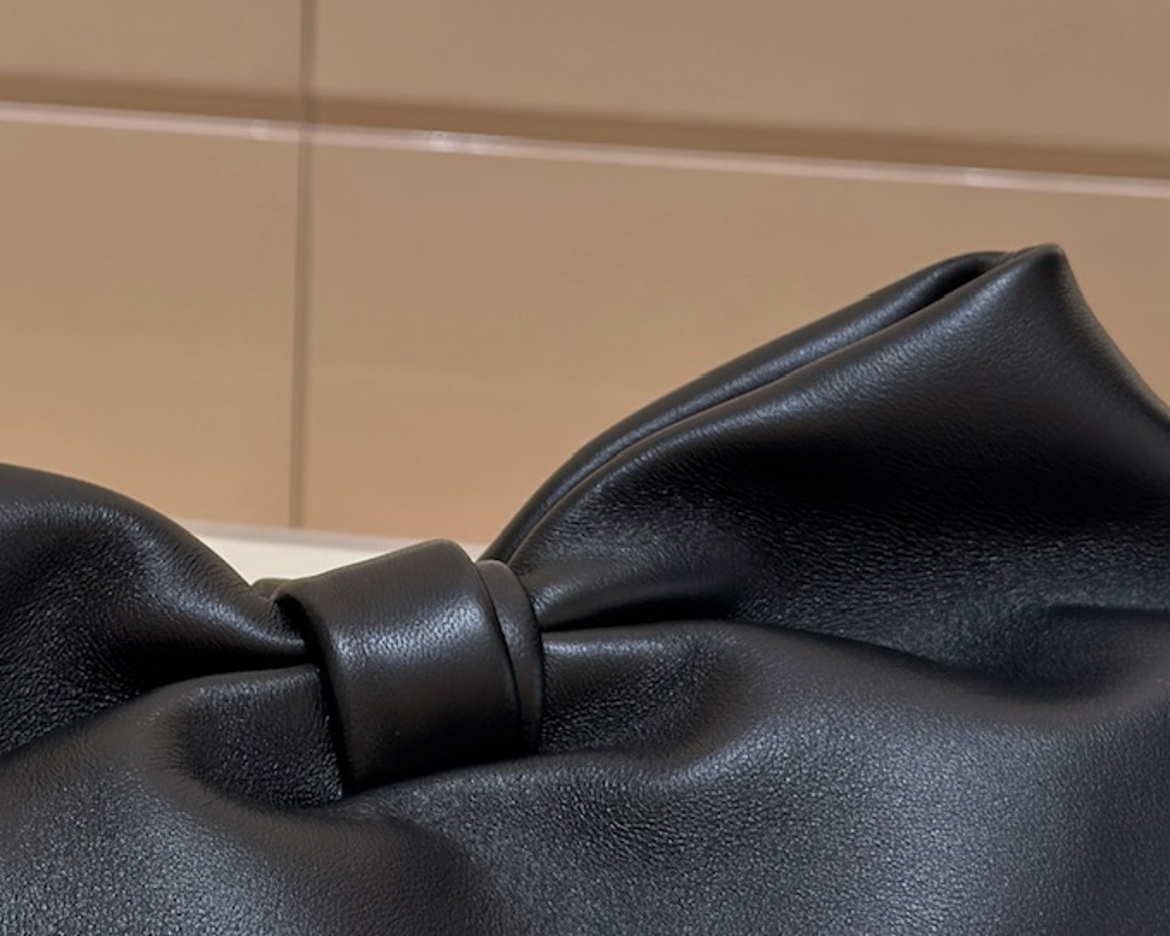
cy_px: 407
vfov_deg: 14.9
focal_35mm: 103
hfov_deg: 18.6
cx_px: 400
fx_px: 3566
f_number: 1.78
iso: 50
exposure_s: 1/121
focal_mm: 6.76
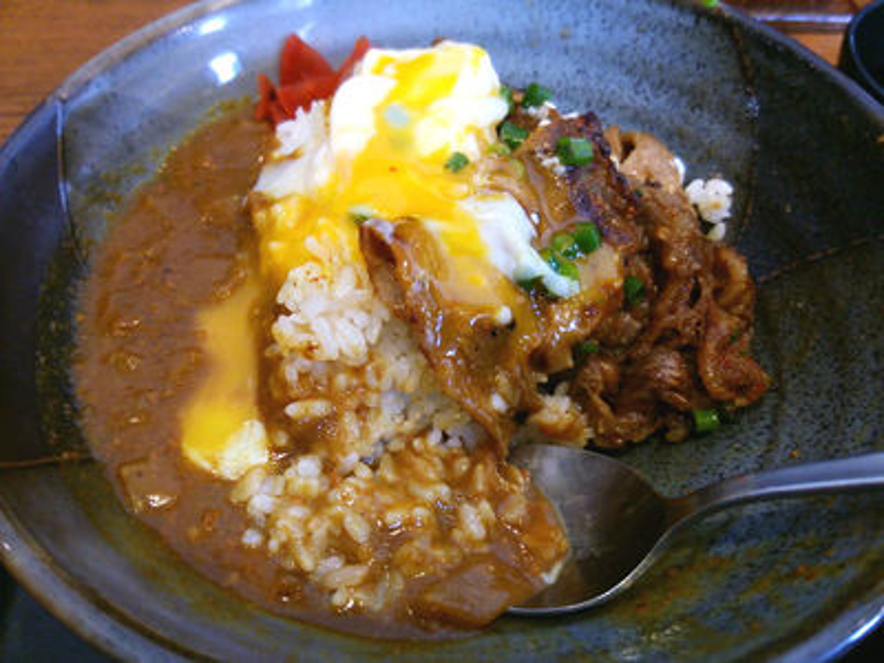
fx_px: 766
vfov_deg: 46.8
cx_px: 442
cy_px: 332
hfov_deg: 60.0
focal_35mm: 30
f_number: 1.94
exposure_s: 1/44
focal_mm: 4.06
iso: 125
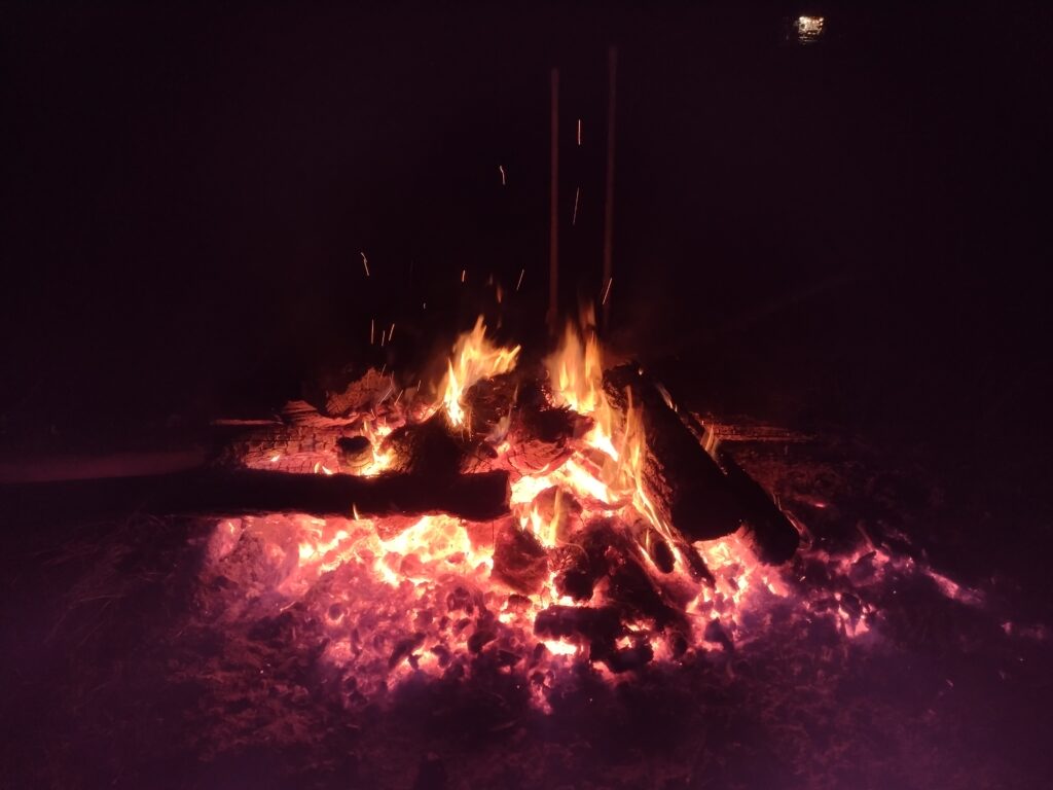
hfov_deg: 65.3
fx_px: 821
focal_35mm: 27
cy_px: 395
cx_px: 526
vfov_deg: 51.4
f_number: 1.7
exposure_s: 1/40
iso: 334
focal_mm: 4.71
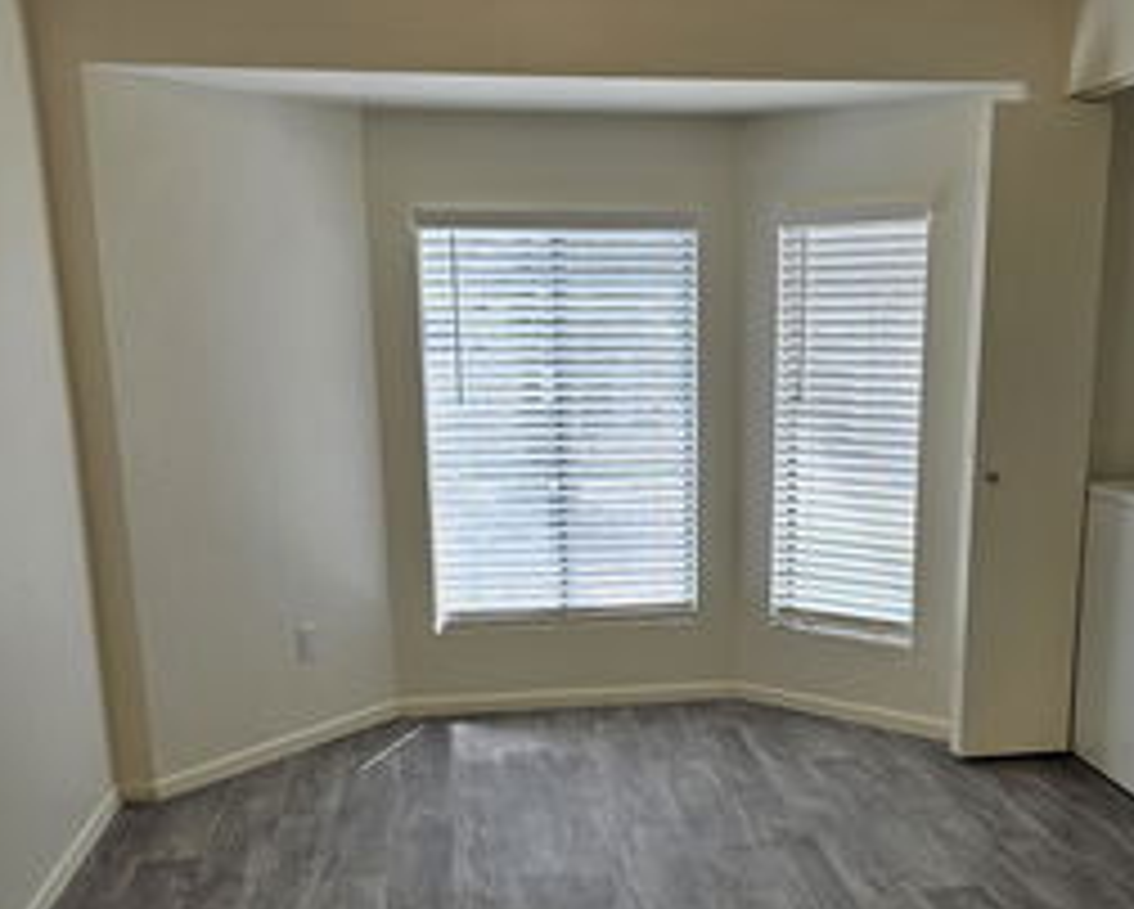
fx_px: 1276
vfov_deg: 38.6
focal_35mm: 38
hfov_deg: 47.7
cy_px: 634
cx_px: 664
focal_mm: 6.3
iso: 20
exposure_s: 1/120
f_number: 1.7
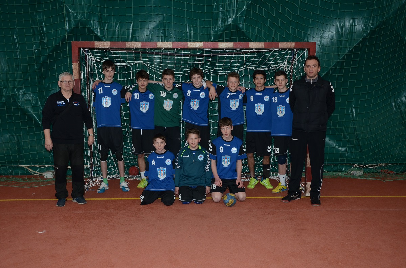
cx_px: 203
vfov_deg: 34.0
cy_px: 134
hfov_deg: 49.7
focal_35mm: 39
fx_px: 439
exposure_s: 1/160
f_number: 5.6
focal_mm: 26
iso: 800
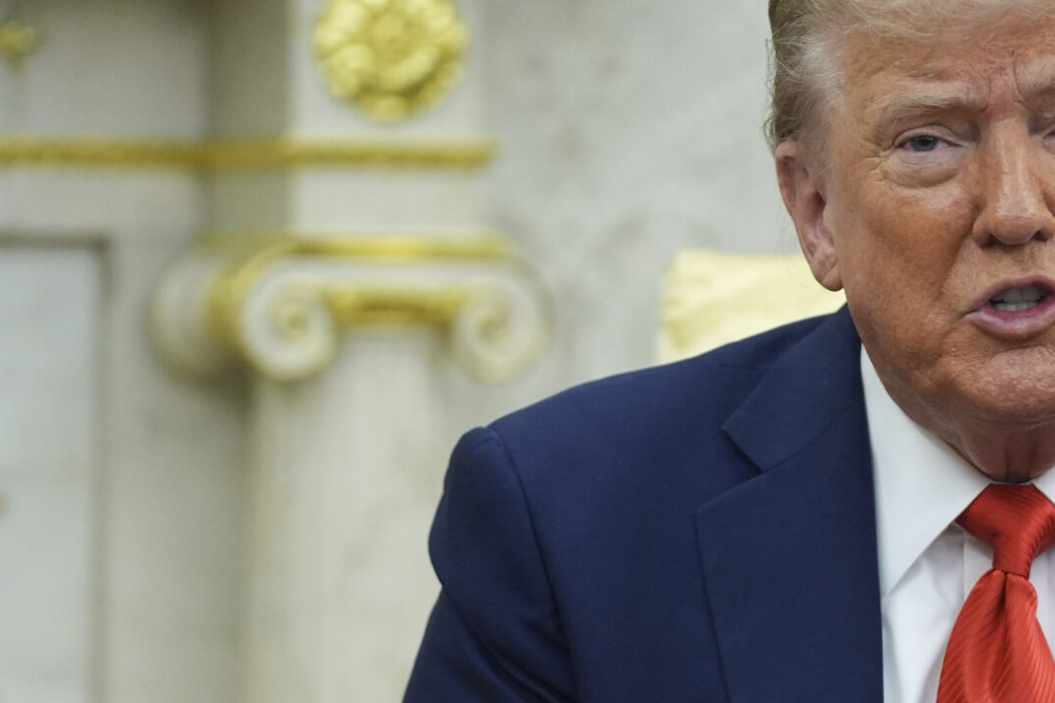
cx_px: 947
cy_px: 654
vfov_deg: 4.9
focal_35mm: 281
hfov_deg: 7.3
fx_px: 8235
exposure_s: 1/160
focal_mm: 117
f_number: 2.8
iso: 2500
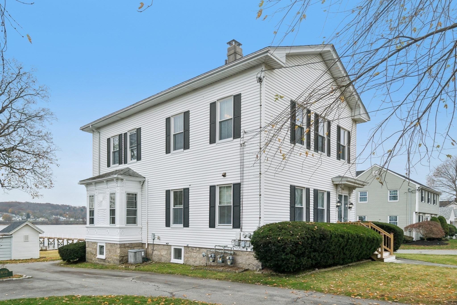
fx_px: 292
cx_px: 228
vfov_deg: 55.1
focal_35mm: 23
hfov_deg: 76.1
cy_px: 152
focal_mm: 15.1
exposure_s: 1/480
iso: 320
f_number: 5.6
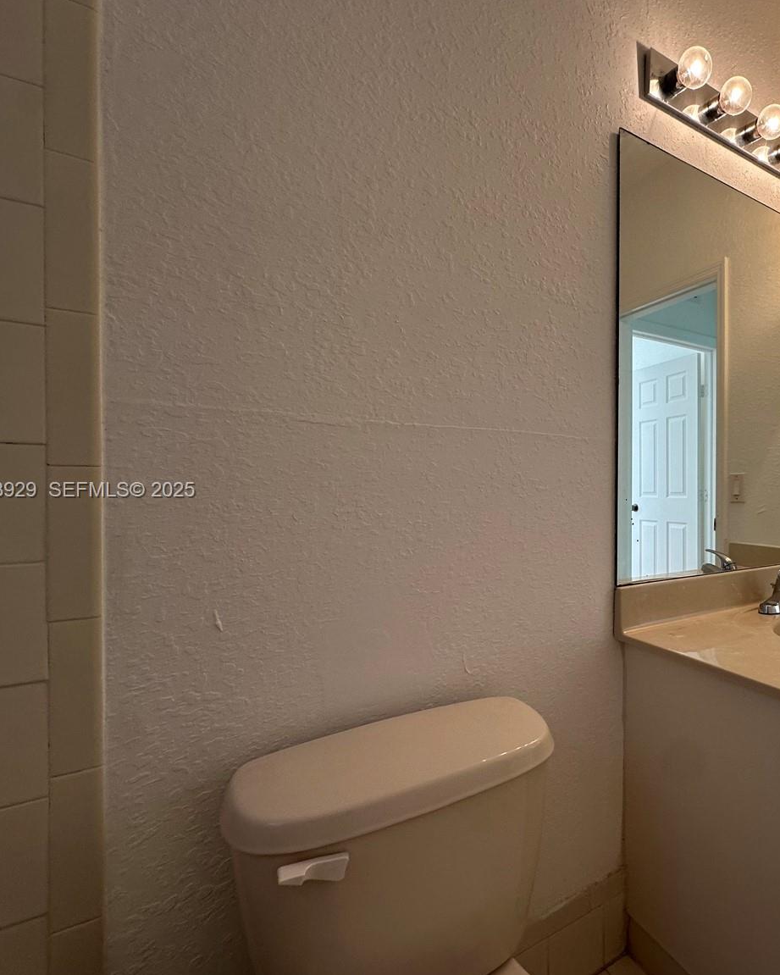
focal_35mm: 19
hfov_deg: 65.3
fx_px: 548
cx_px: 609
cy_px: 491
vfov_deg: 83.3
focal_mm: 2.22
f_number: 2.2
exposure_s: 1/120
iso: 80
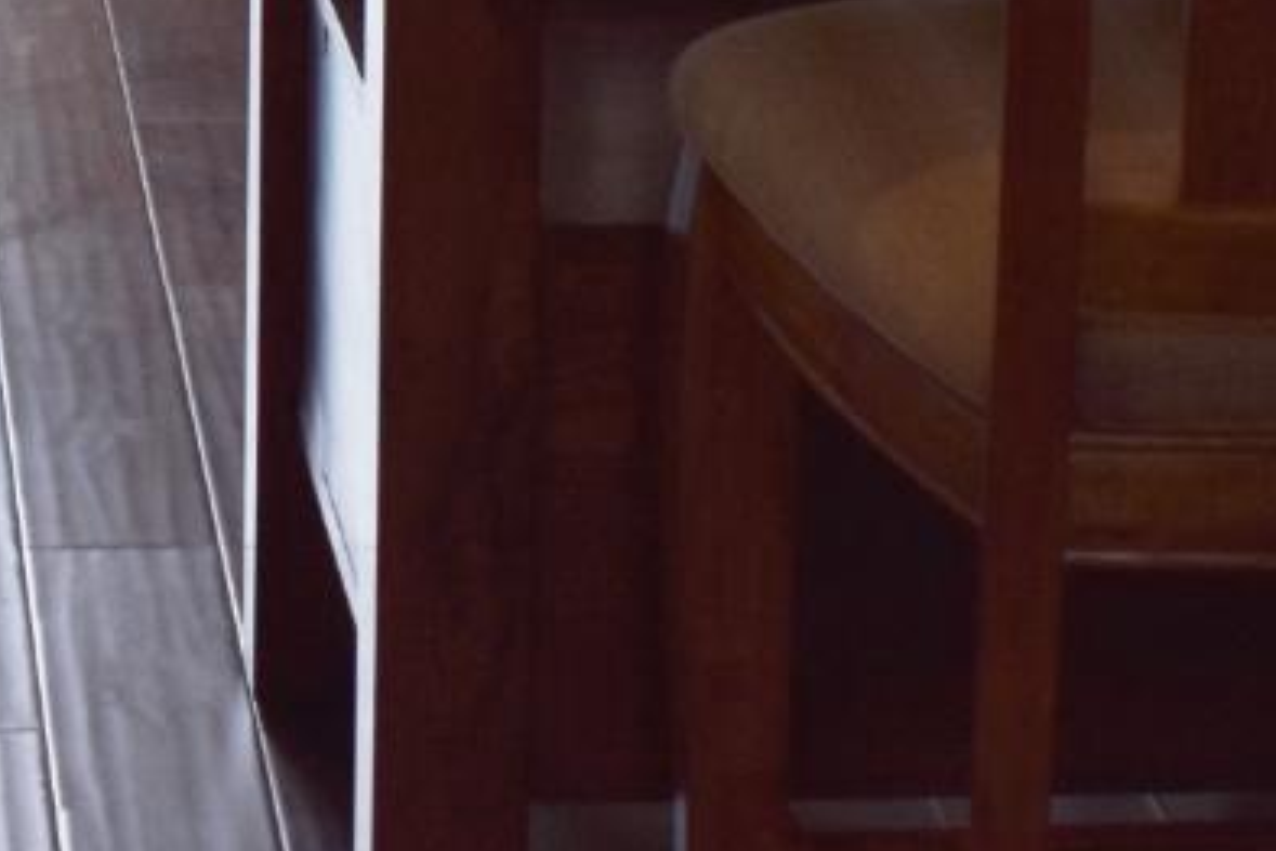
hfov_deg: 11.6
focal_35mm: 172
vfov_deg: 7.5
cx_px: -380
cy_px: -1083
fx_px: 6096
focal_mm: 22
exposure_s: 1/125
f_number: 3.8
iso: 250
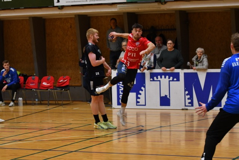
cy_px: 80
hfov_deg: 18.3
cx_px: 120
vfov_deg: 12.2
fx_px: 744
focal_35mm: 112
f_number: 2.8
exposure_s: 1/640
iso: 1600
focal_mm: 75
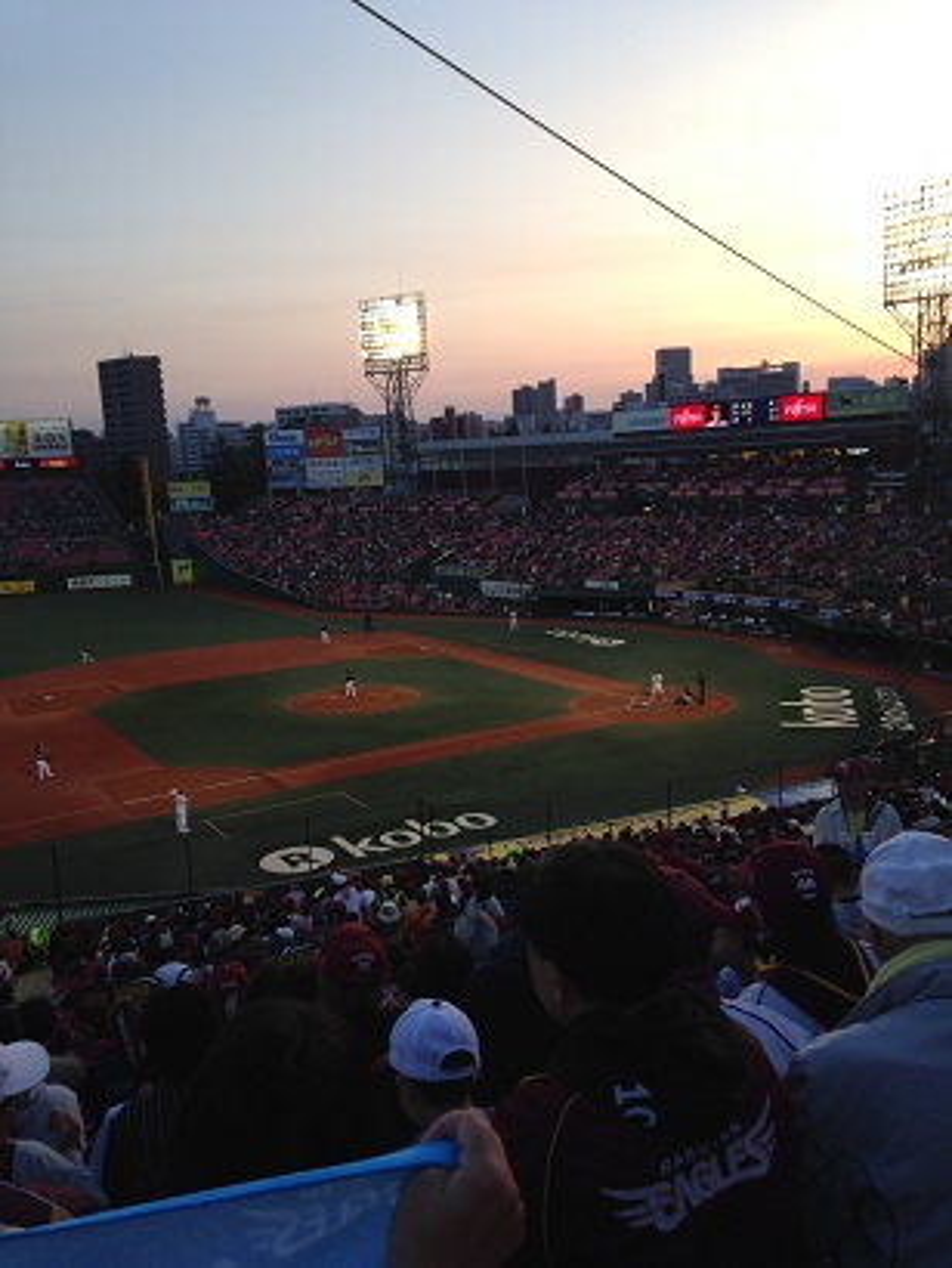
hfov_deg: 43.0
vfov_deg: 55.3
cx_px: 476
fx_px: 1209
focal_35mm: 33
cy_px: 634
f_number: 2.4
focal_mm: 4.12
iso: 50
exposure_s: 1/278
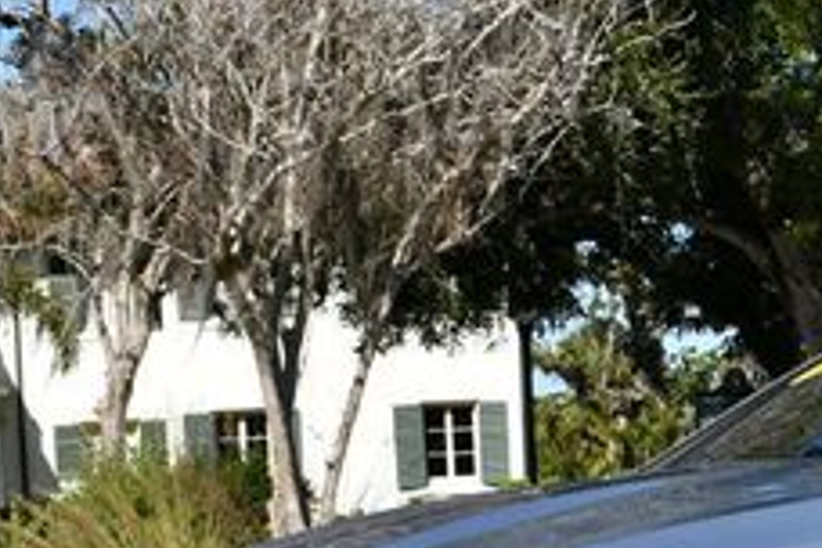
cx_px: 945
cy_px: 458
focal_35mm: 118
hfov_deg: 16.7
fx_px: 2694
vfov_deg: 11.6
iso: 100
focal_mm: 21
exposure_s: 1/320
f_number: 9
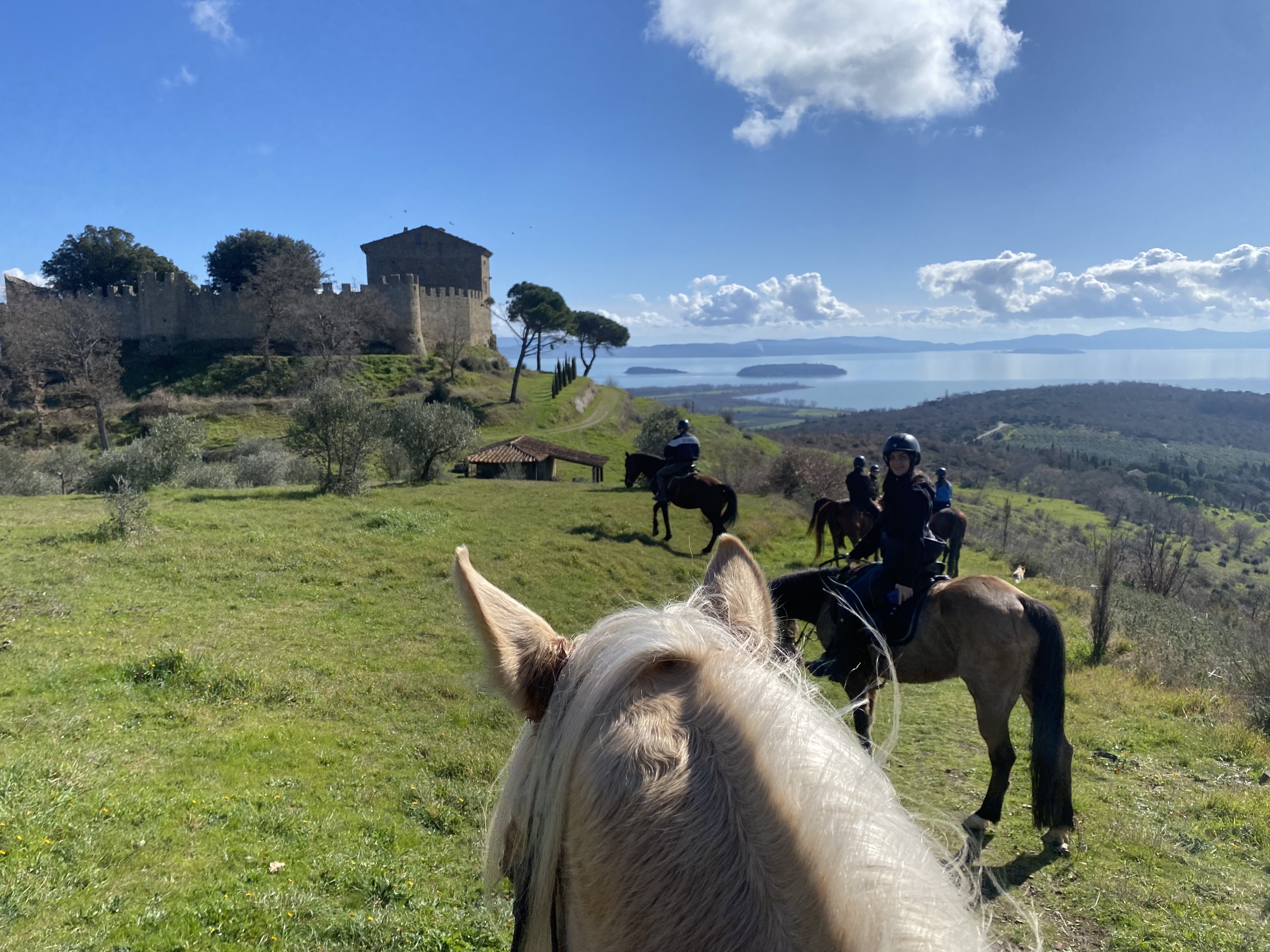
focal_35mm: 26
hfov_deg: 67.3
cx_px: 635
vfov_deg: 53.1
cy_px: 476
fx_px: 954
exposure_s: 1/4274
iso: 32
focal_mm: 4.25
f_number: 1.8
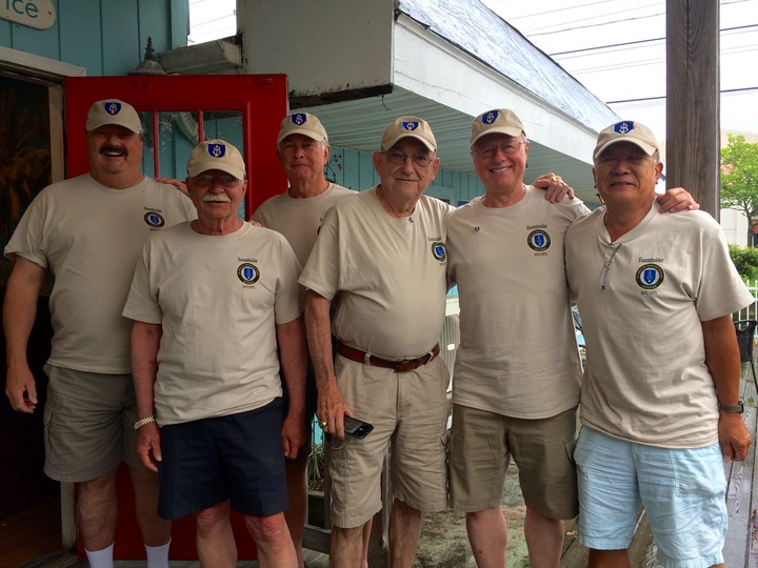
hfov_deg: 61.7
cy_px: 284
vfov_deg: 48.2
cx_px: 379
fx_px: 635
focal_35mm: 29
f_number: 2.2
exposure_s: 1/120
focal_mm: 4.15
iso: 32
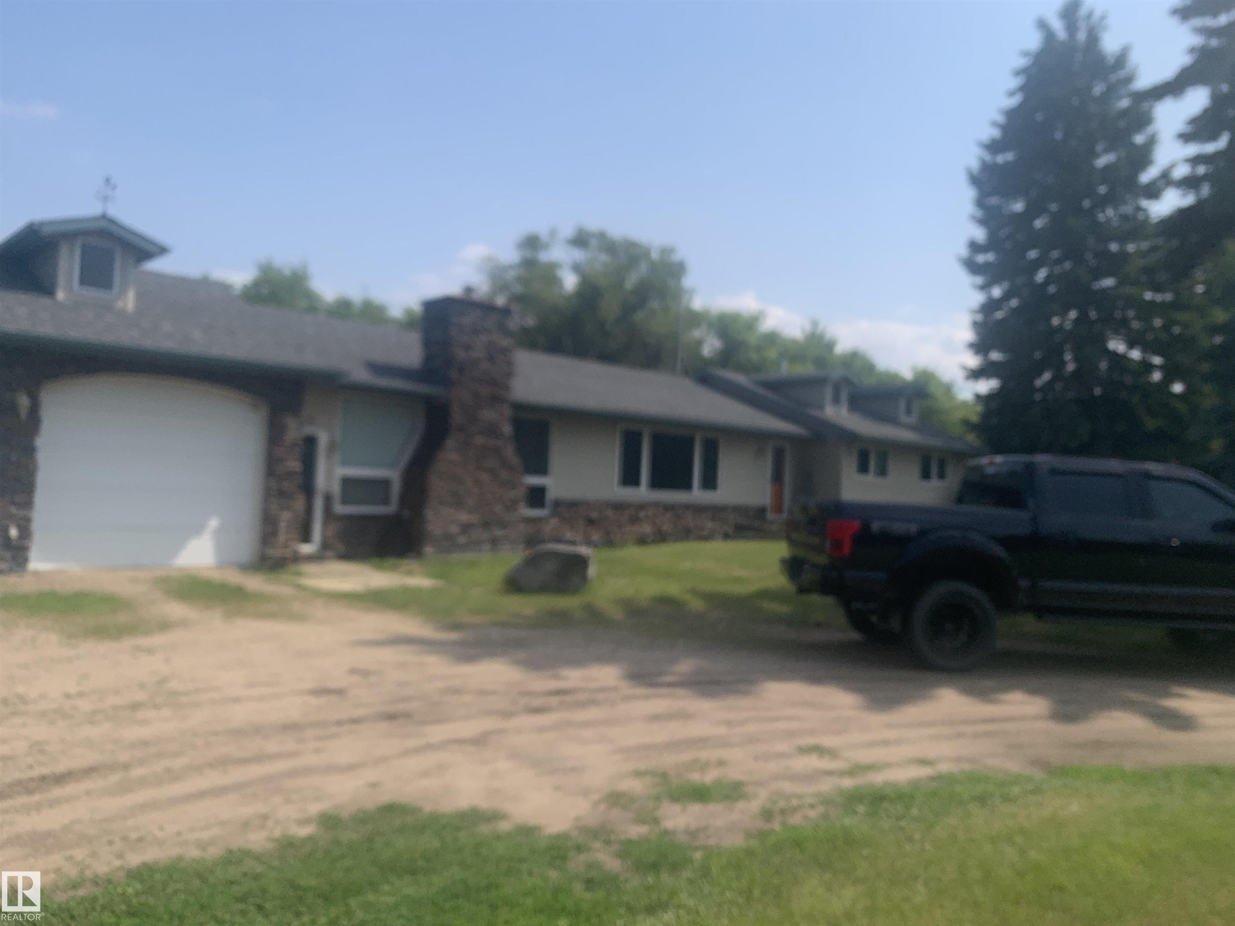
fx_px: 928
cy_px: 463
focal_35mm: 26
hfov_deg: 67.3
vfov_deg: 53.1
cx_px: 618
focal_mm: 4.25
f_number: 1.8
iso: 25
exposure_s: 1/5128
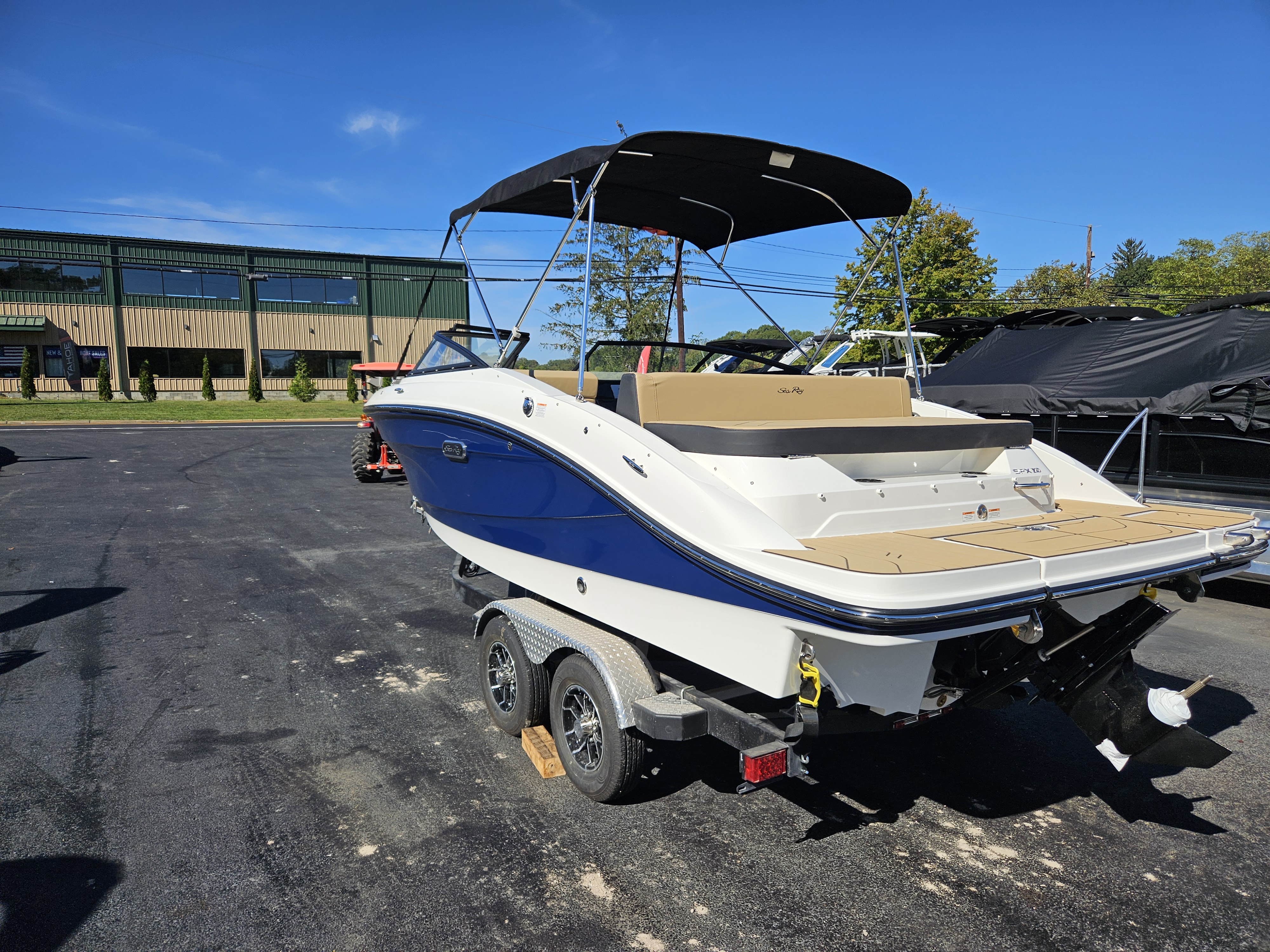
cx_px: 635
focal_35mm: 23
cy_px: 476
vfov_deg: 58.9
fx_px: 844
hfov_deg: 73.9
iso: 25
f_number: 1.8
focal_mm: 5.4
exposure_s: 1/3336
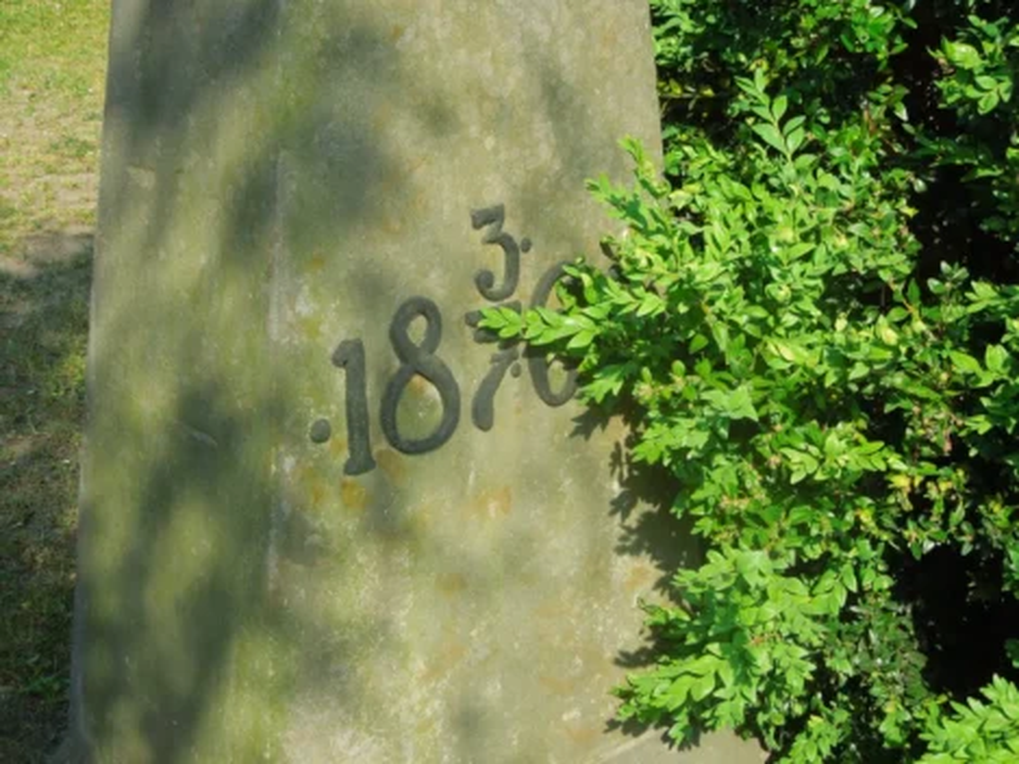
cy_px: 382
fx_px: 1590
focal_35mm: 54
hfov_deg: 35.5
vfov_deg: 27.0
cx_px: 510
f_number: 8.4
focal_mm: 9.8
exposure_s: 1/400
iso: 400
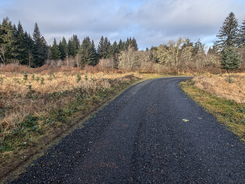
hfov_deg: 90.8
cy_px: 86
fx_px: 120
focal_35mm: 17
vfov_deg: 74.8
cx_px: 114
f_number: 1.95
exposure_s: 1/391
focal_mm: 2.23
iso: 36
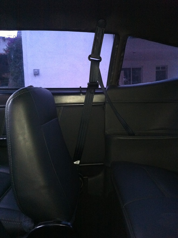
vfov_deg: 52.7
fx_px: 241
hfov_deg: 40.6
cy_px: 119
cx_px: 89
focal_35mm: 35
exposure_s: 1/15
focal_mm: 3.85
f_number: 2.8
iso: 500
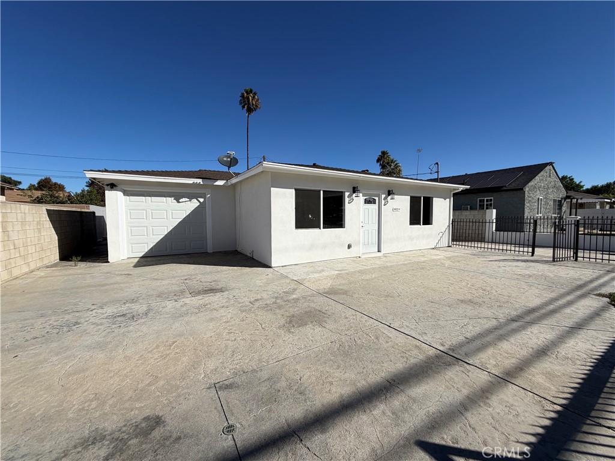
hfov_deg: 102.1
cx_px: 308
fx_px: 249
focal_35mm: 14
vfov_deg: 85.7
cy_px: 230
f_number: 2.2
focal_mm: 2.22
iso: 20
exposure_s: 1/1613
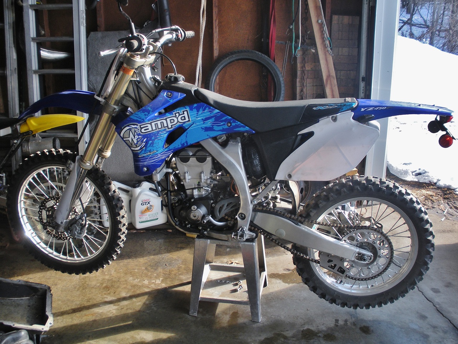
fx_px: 476
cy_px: 172
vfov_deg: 39.7
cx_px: 229
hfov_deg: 51.4
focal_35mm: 36
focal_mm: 6.3
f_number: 3.5
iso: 68
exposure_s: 1/57.3
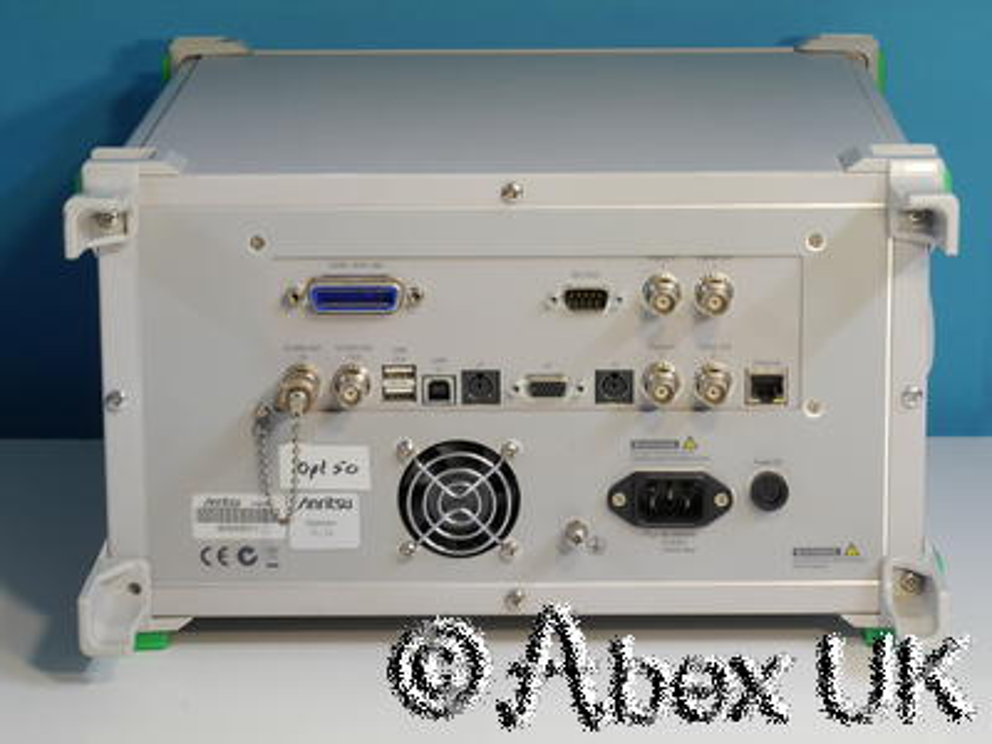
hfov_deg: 16.1
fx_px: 3496
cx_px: 496
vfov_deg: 12.1
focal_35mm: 122
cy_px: 372
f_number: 14
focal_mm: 61
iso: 400
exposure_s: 1/2
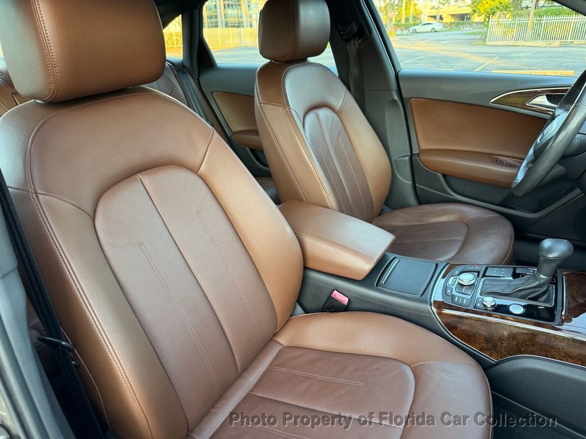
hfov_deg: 71.6
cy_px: 220
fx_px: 406
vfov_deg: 56.8
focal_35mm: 24
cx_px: 293
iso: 200
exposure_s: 1/94
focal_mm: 6.76
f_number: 1.78
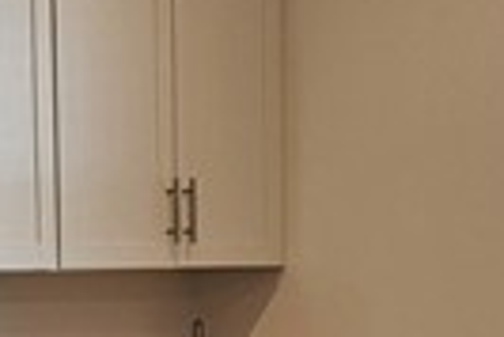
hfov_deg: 11.2
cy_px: 701
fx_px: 2579
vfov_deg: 7.2
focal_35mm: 184
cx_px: 182
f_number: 1.8
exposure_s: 1/120
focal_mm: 5.4
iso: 64
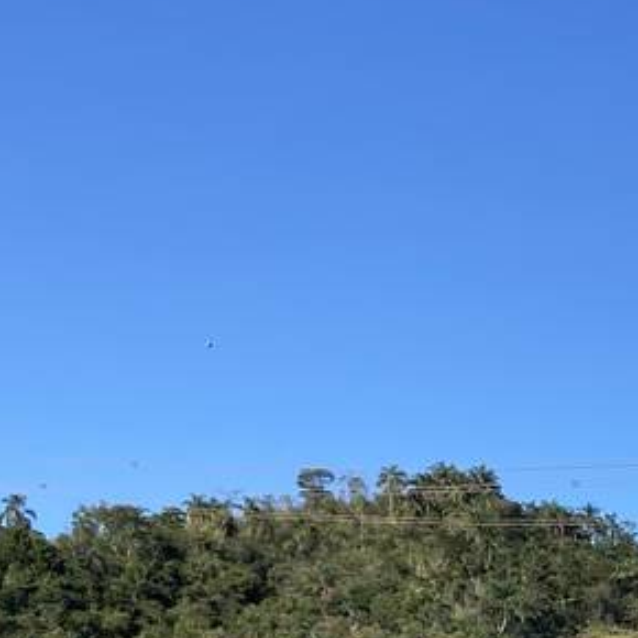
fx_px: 2377
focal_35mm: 114
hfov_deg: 14.3
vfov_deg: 14.5
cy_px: 871
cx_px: 944
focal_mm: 4.25
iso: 32
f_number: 1.8
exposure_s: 1/2358
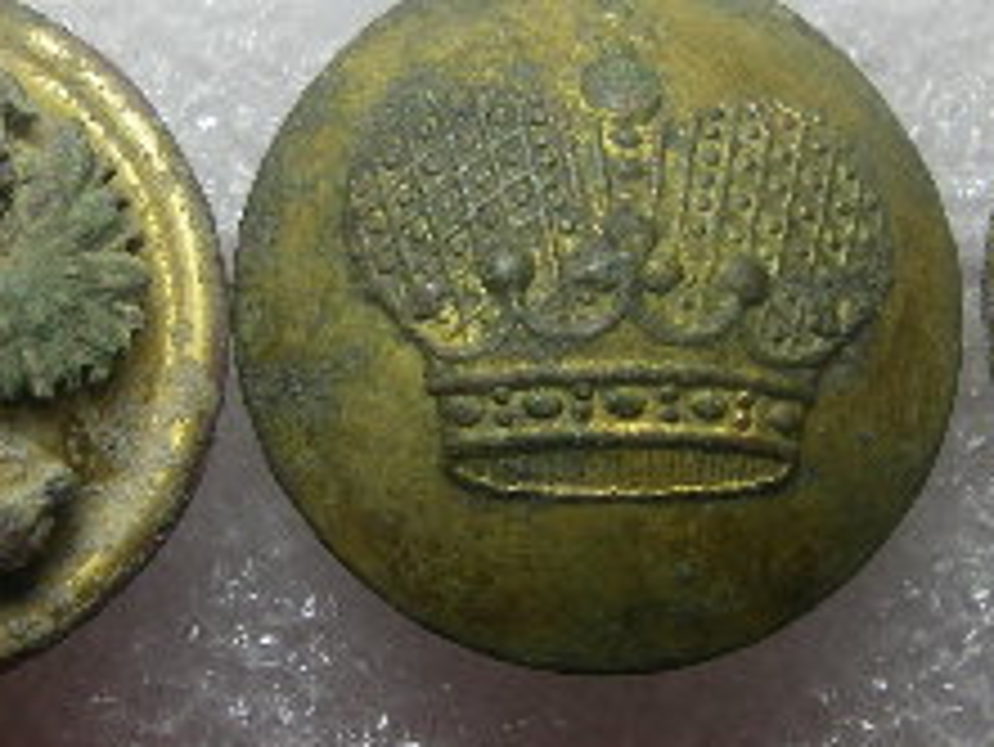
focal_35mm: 110
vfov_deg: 13.5
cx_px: 243
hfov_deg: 17.8
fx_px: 3160
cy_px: 324
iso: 64
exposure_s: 1/100
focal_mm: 6.3
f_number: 3.3
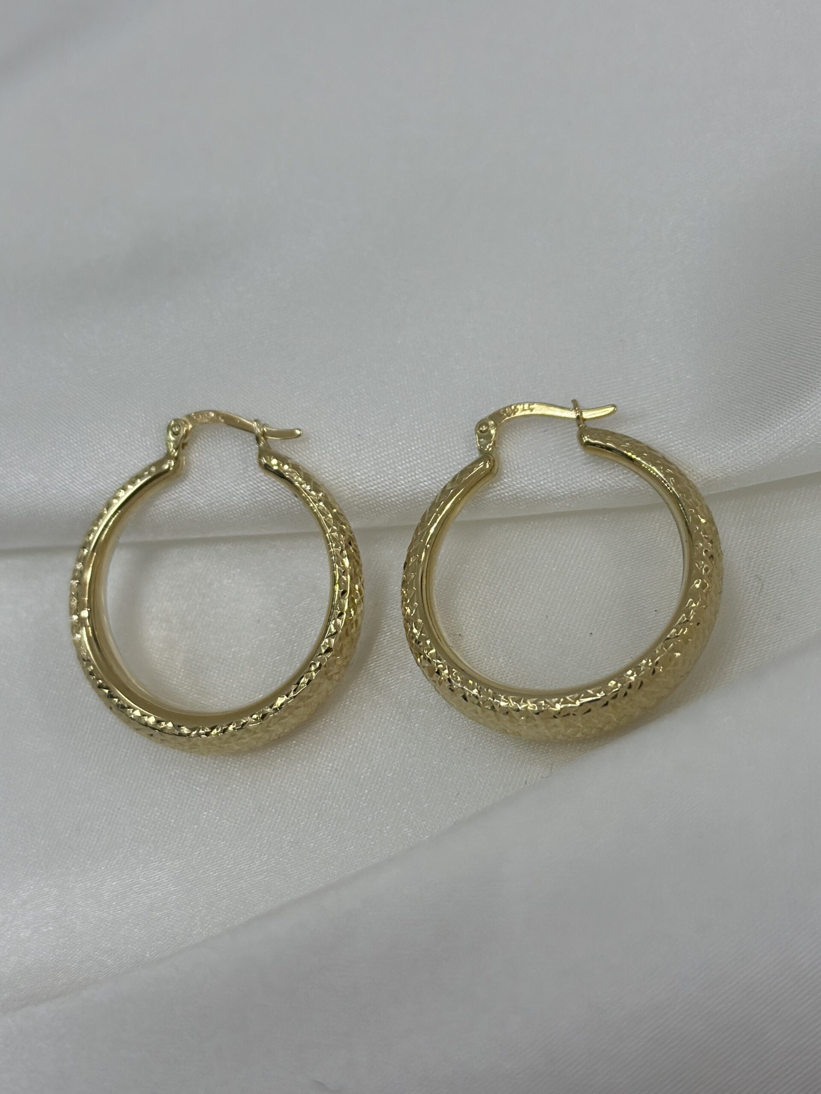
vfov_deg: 39.7
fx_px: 1518
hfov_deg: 30.3
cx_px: 410
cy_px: 547
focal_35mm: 48
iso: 80
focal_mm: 6.86
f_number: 1.78
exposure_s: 1/740
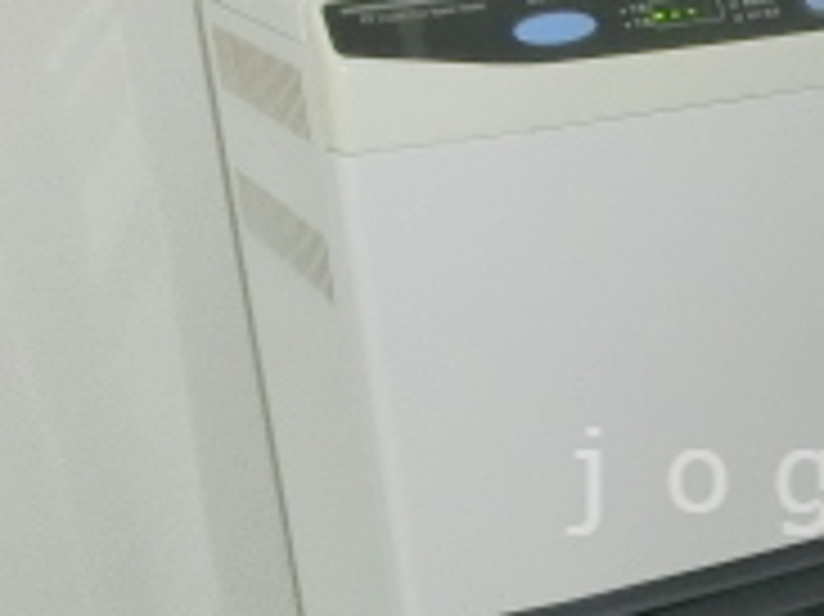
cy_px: 481
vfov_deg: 17.4
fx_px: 1998
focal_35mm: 84
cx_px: 874
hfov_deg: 22.2
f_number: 3
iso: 400
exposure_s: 1/250
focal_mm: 4.24
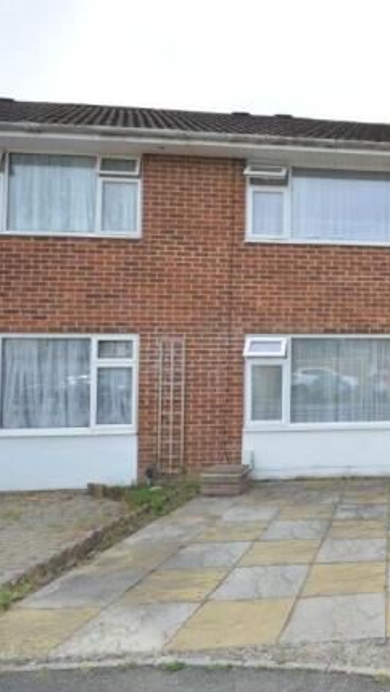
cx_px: 448
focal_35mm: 24
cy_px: 351
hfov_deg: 38.0
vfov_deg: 76.3
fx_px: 440
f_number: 8
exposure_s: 1/500
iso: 400
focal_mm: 10
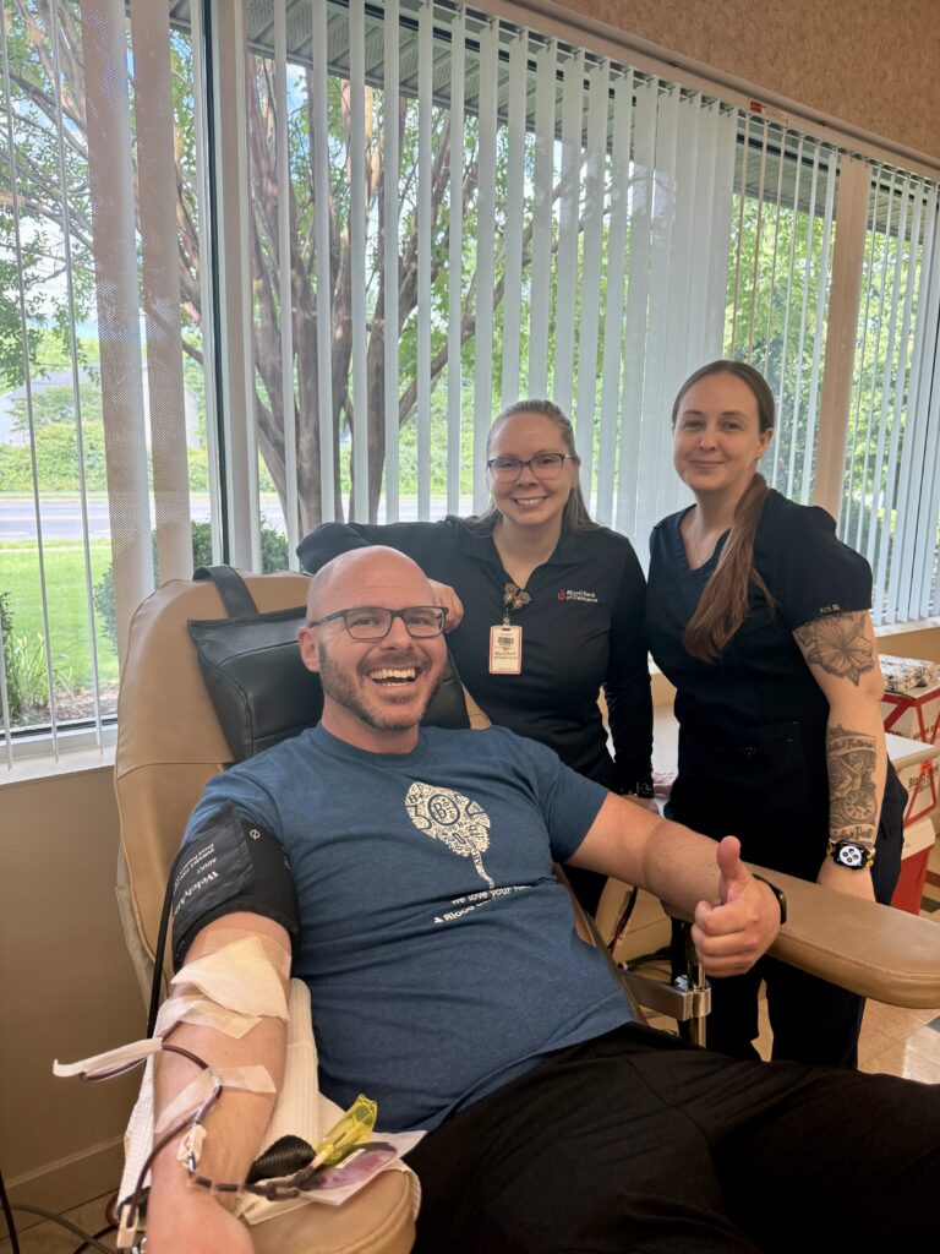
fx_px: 869
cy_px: 627
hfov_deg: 56.8
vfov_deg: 71.6
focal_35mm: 24
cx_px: 470
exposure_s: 1/188
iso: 160
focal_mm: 6.76
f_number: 1.78
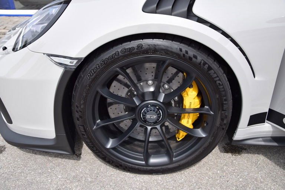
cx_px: 142
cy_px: 95
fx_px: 1247
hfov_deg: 13.0
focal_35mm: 158
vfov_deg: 8.7
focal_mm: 105
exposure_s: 1/800
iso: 200
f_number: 7.1
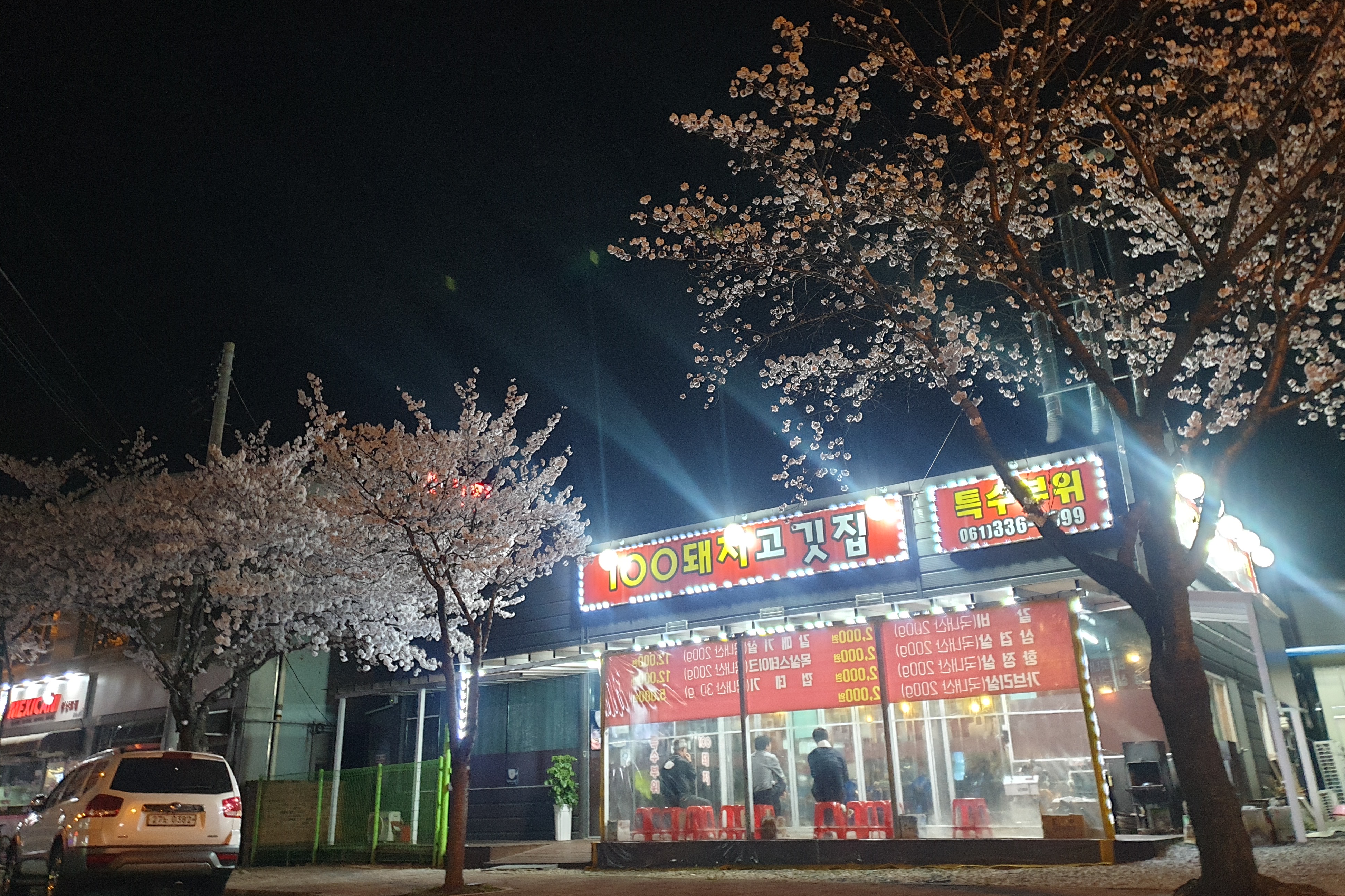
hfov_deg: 65.5
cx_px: 664
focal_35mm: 28
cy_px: 399
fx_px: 1046
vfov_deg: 46.3
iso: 250
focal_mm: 4.3
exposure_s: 1/20
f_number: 1.5
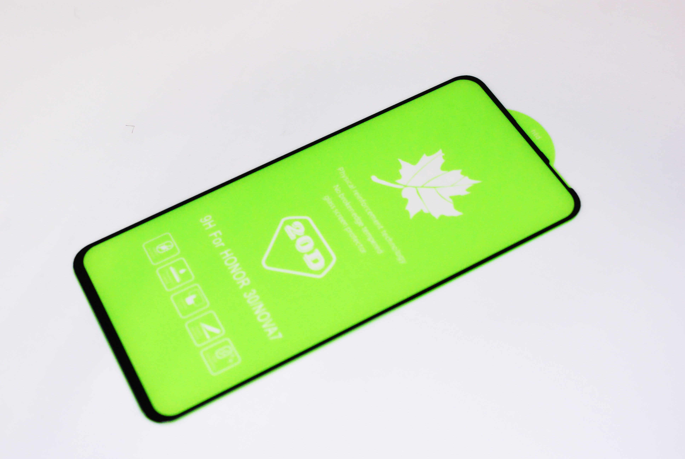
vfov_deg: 25.8
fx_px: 1000
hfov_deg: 37.8
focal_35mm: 52
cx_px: 342
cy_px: 230
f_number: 5.6
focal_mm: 35
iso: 1600
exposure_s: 1/160
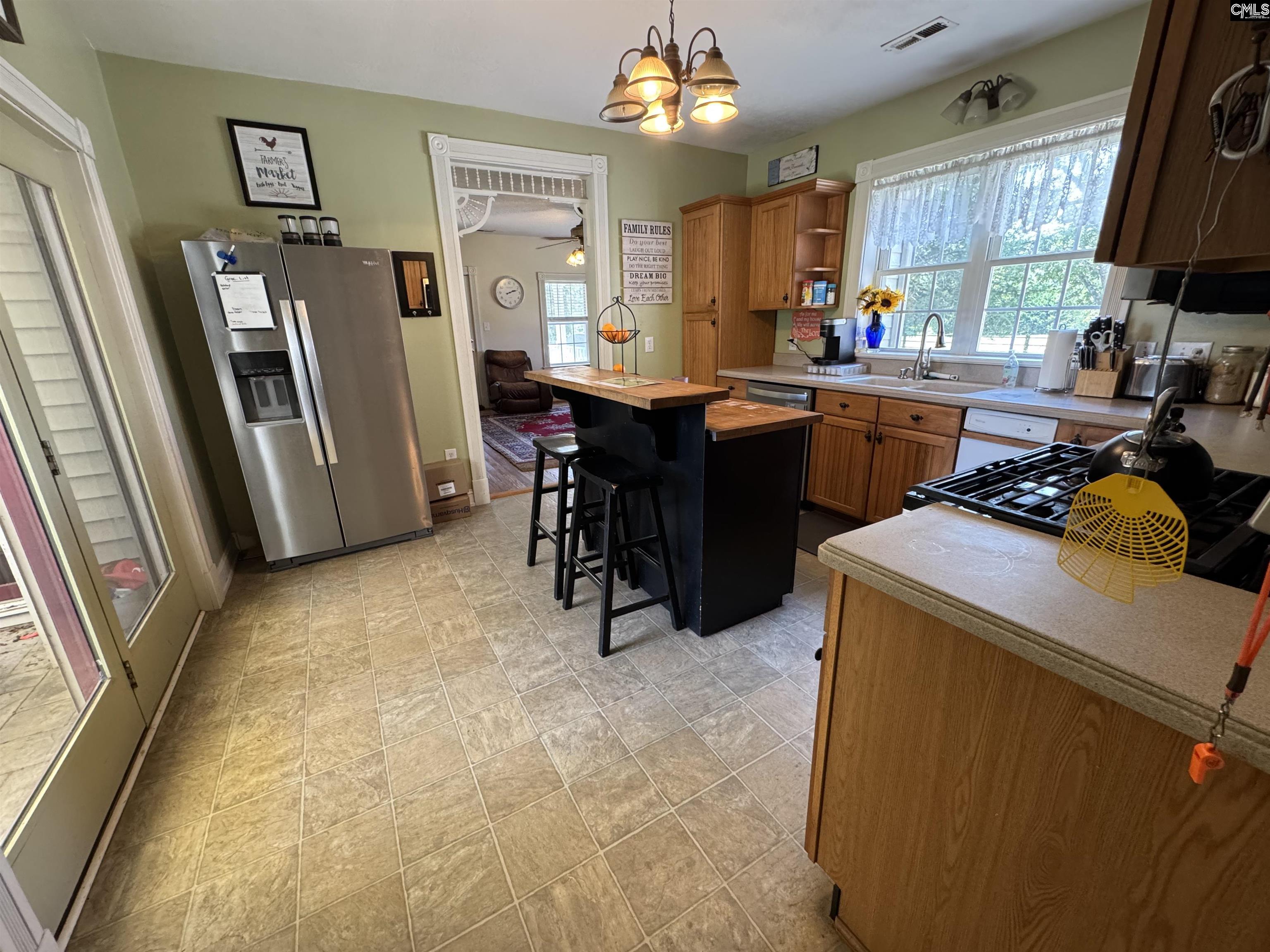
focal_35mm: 14
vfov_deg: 85.7
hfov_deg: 102.1
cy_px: 476
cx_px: 635
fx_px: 514
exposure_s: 1/60
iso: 320
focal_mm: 2.22
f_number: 2.2
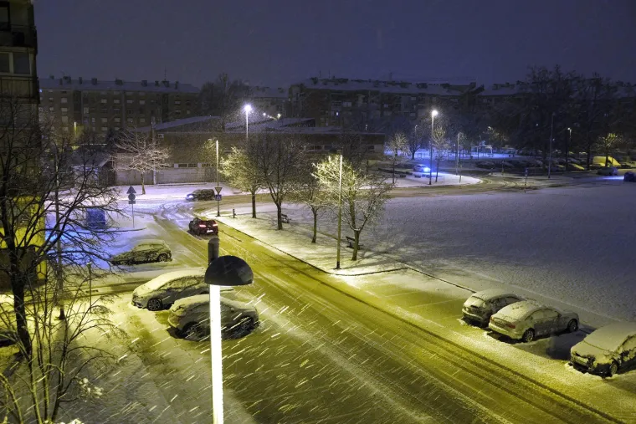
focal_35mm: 35
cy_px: 212
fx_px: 618
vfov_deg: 37.9
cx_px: 318
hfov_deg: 54.4
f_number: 3.2
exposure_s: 1/20
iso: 1600
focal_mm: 23.3
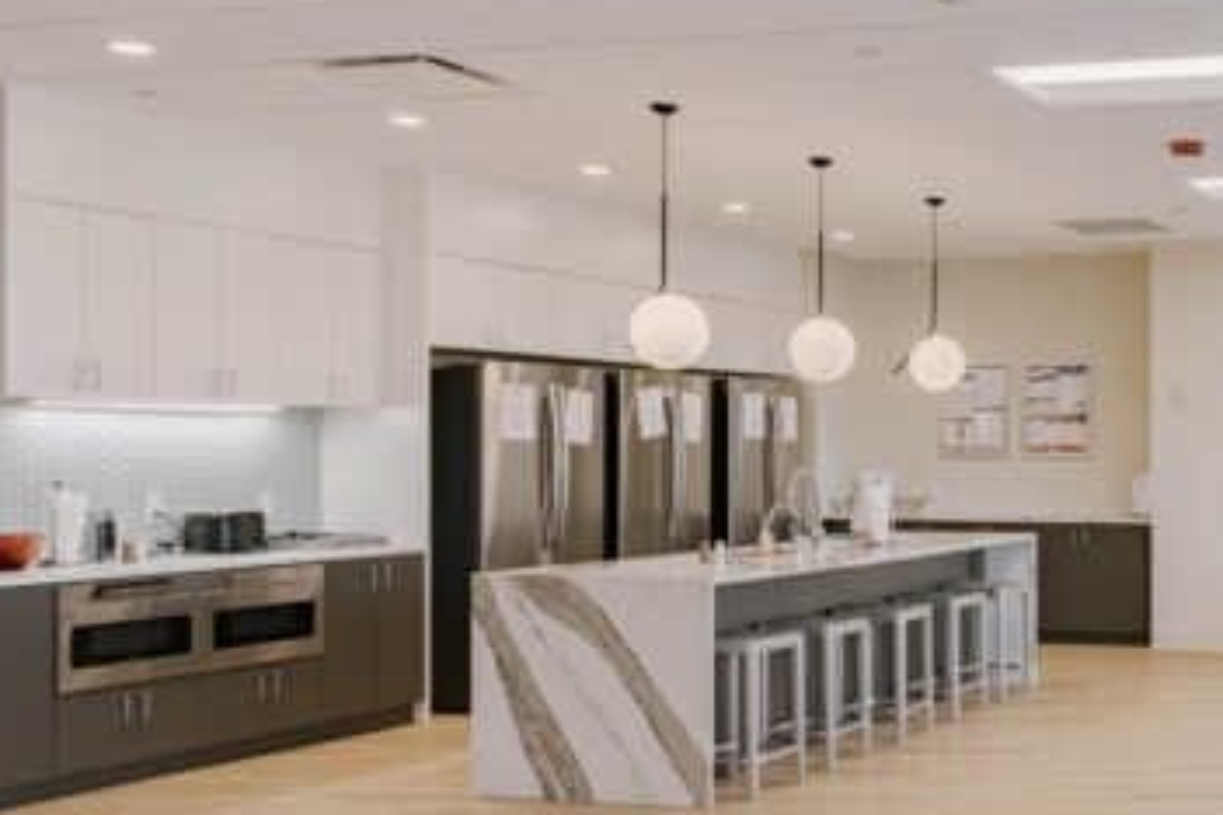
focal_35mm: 46
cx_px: 1300
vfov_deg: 29.2
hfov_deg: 36.9
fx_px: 1563
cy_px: 453
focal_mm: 21
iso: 640
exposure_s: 1/160
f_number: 8
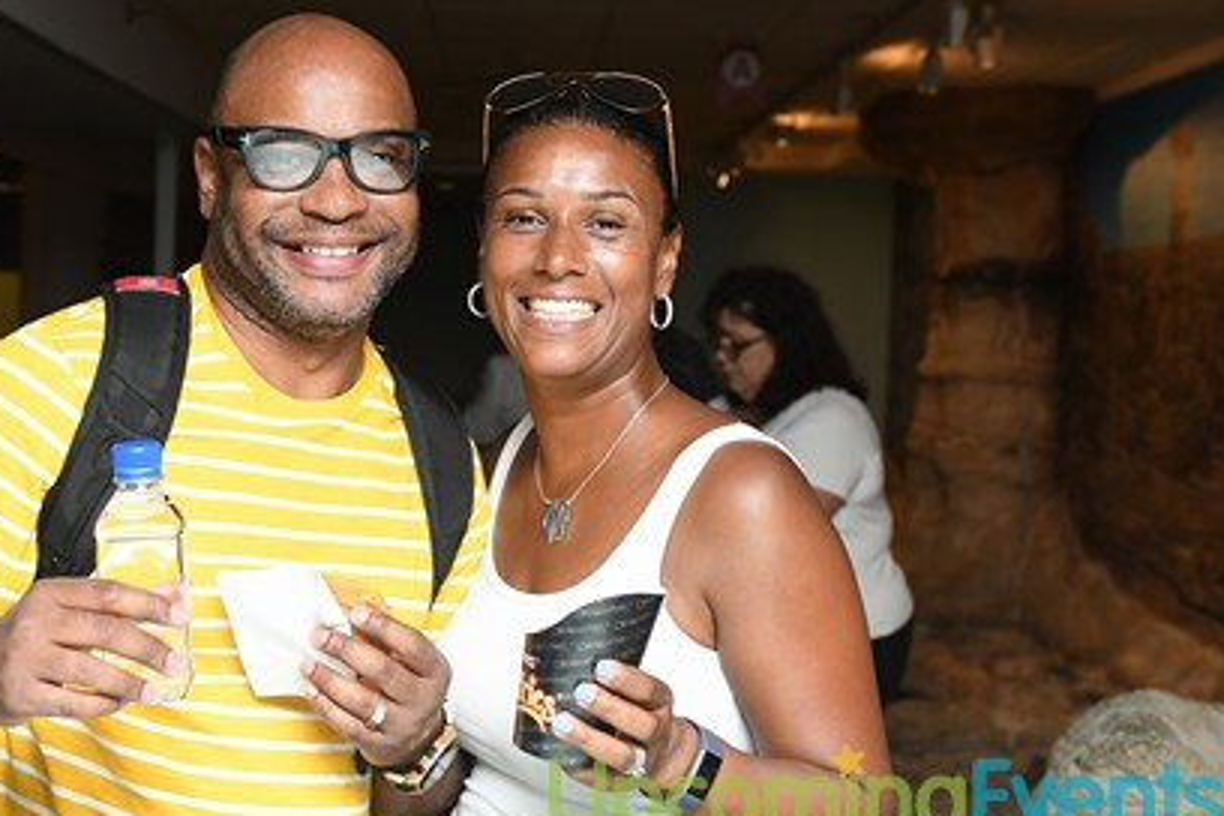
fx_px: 1995
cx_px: 444
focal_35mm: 59
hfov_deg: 33.9
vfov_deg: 23.1
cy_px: 376
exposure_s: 1/125
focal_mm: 29
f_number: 3.5
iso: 500
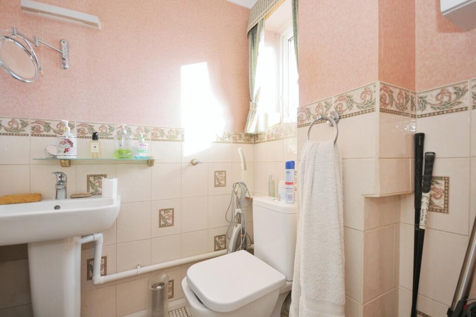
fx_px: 218
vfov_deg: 72.0
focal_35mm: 16
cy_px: 158
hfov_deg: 95.0
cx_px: 238
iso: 200
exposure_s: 1/60
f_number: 5
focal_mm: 11
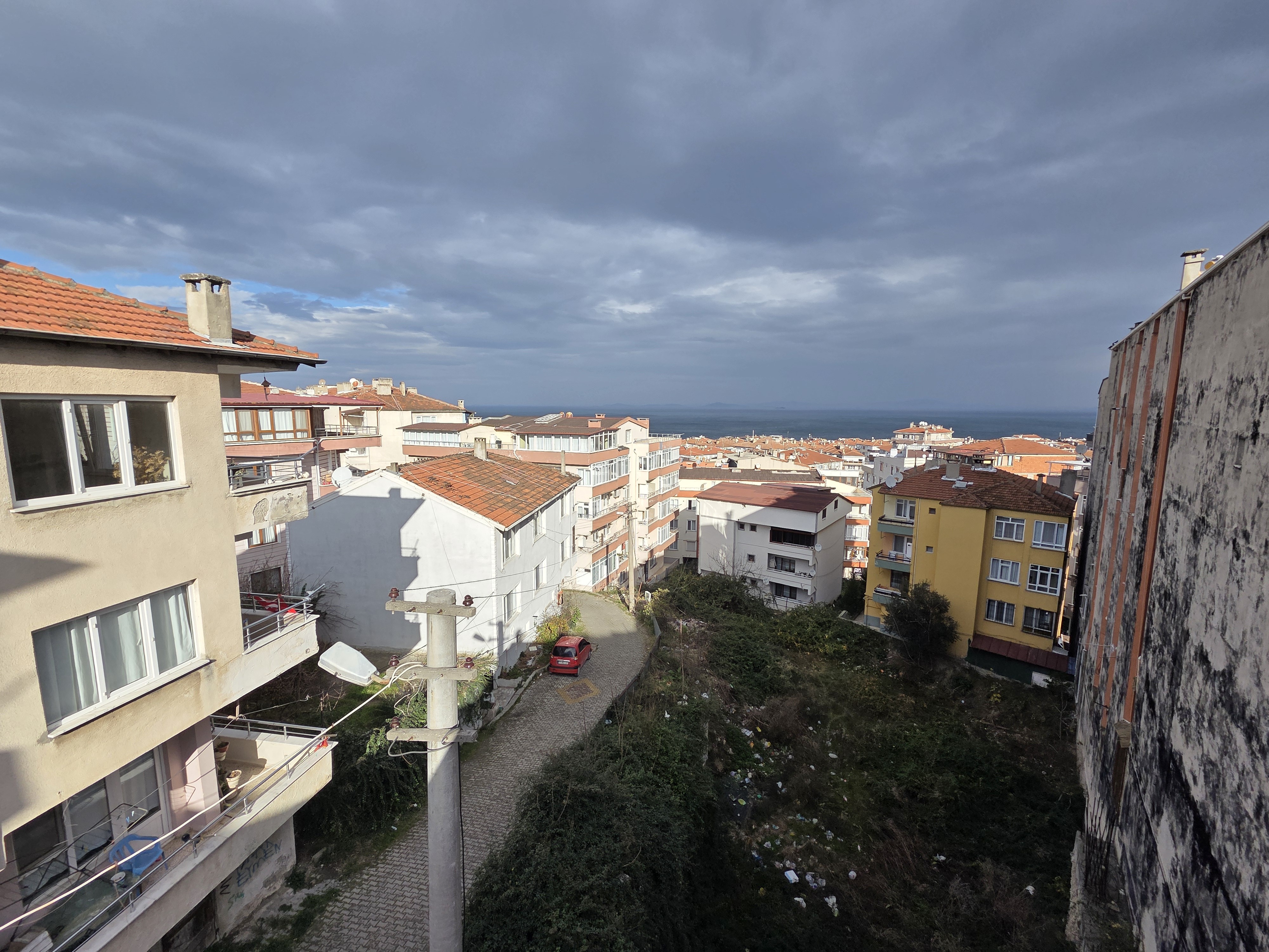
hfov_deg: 106.2
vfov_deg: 89.9
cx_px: 634
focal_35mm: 13
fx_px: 477
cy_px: 476
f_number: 2.2
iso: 50
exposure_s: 1/2240
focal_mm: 2.2
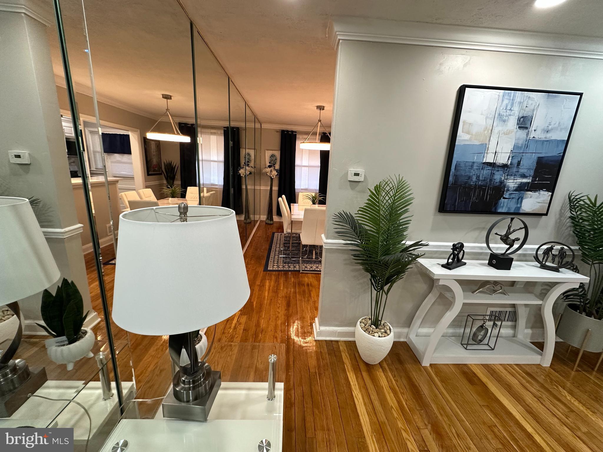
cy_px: 226
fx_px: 244
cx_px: 302
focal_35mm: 14
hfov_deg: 102.1
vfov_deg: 85.7
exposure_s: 1/120
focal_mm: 2.22
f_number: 2.2
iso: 200
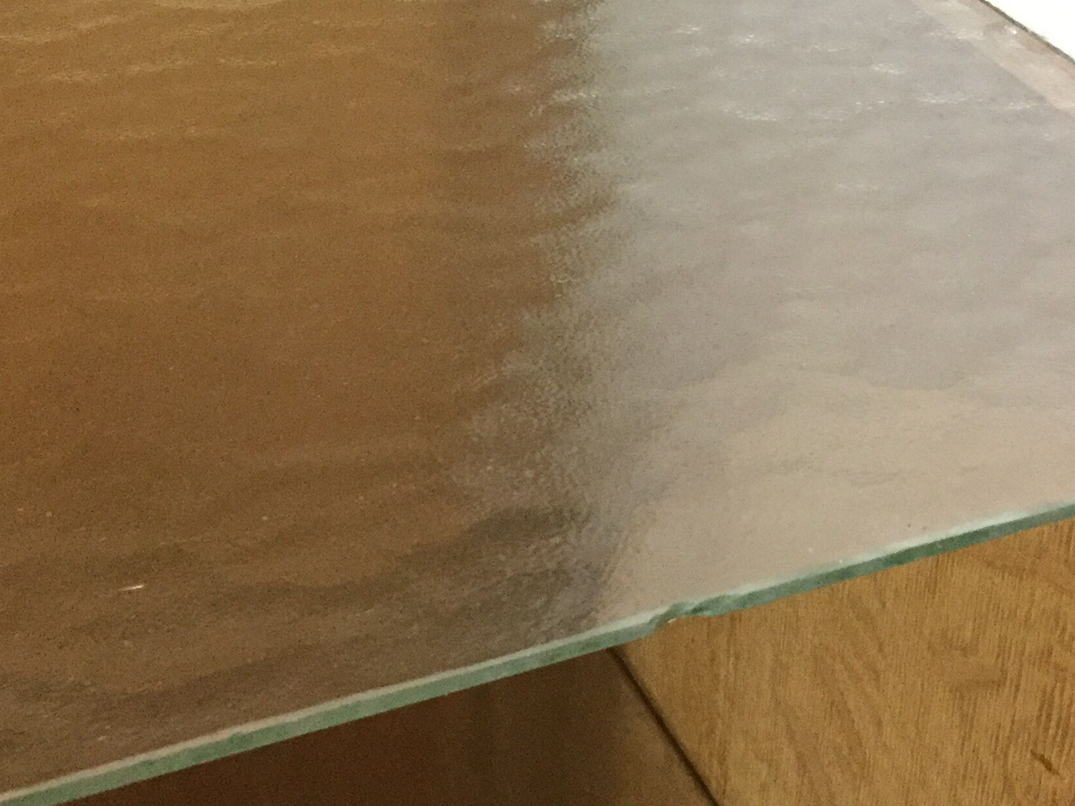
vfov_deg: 23.9
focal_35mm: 61
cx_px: 505
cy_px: 514
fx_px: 1894
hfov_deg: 31.7
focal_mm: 3.3
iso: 200
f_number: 2.4
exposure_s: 1/25
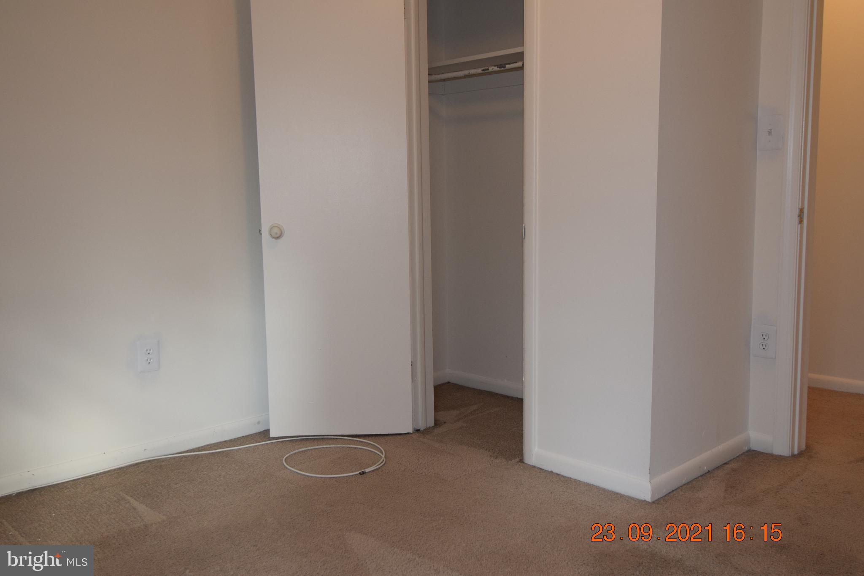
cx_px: 432
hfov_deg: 57.2
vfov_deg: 40.0
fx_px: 792
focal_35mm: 33
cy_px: 288
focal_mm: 22
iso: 800
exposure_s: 1/100
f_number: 5.6
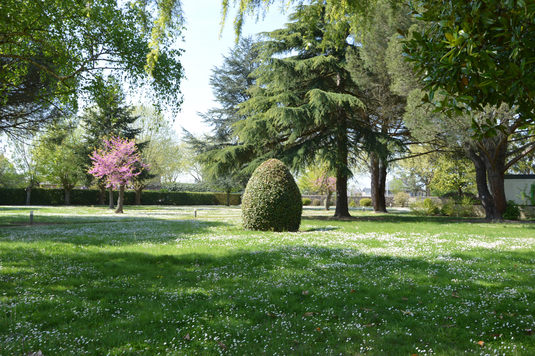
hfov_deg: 57.3
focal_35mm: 33
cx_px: 268
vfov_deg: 39.9
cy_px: 178
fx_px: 490
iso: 160
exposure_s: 1/125
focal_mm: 22
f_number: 8
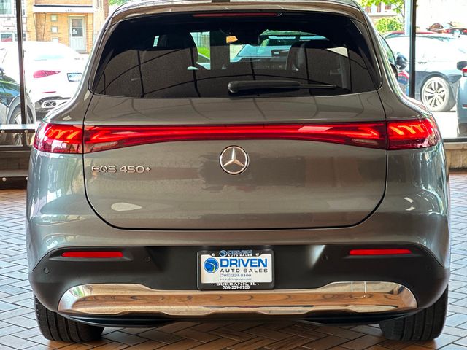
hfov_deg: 25.3
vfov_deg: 19.1
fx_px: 1039
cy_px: 175
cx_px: 234
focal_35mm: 77
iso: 125
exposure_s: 1/40
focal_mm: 9
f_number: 2.8
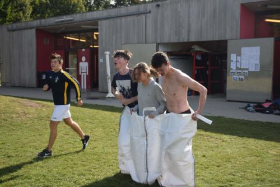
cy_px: 94
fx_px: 374
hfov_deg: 41.1
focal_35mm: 48
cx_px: 140
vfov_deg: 28.1
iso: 400
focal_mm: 32
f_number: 5.6
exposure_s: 1/1250
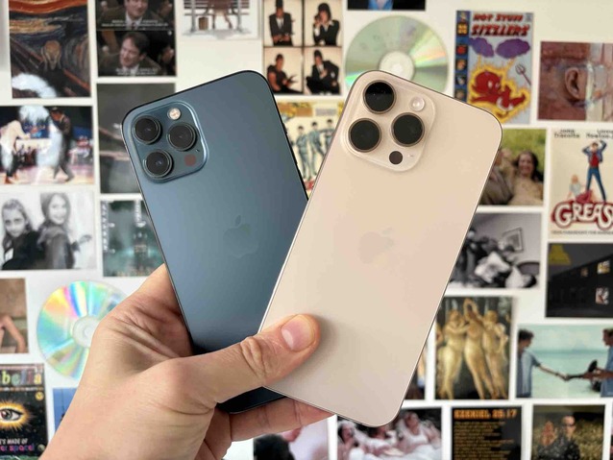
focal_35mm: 26
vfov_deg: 53.1
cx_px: 306
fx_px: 461
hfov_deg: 67.3
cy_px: 230
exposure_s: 1/60
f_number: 1.6
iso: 160
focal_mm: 5.96
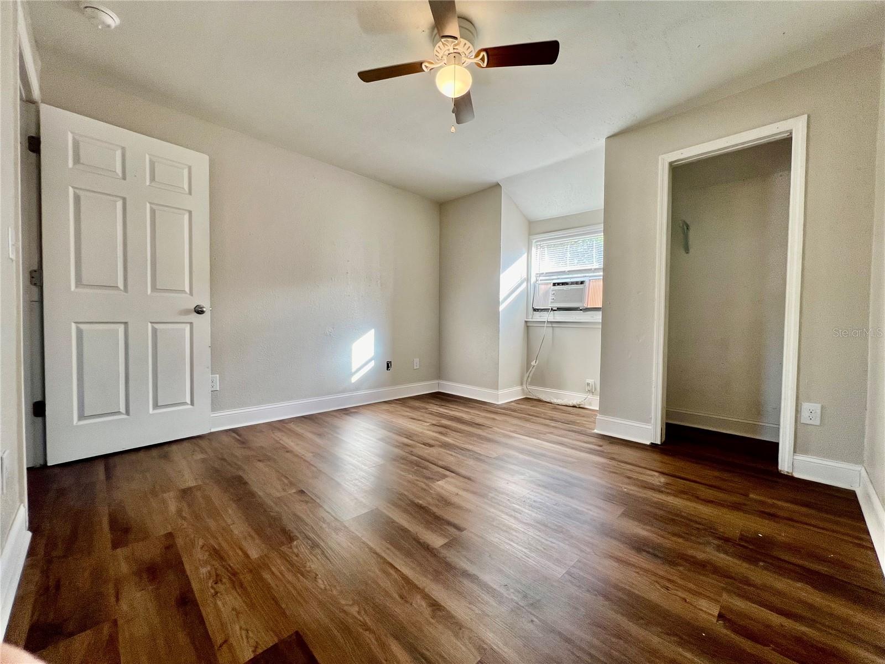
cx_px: 442
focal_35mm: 13
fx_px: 332
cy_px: 332
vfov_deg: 89.9
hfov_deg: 106.2
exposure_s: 1/120
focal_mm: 1.57
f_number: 1.8
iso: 64
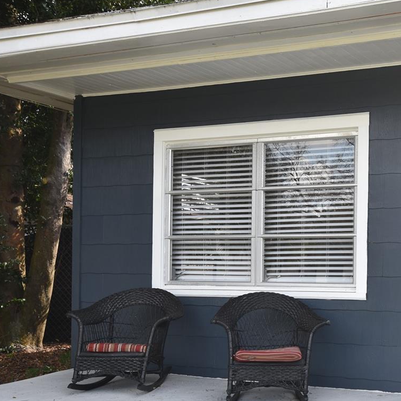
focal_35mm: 54
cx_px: 368
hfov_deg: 30.2
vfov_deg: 31.4
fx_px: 708
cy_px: 261
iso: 140
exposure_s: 1/125
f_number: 5.6
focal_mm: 20
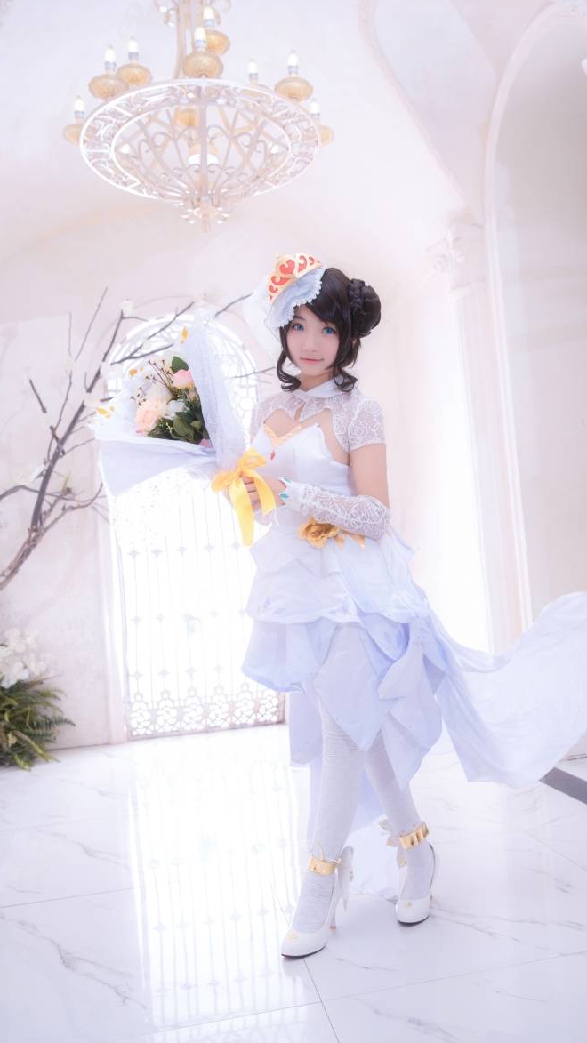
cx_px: 322
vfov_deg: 64.3
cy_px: 517
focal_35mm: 30
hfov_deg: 38.9
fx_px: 830
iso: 100
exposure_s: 1/125
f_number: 4
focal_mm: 28
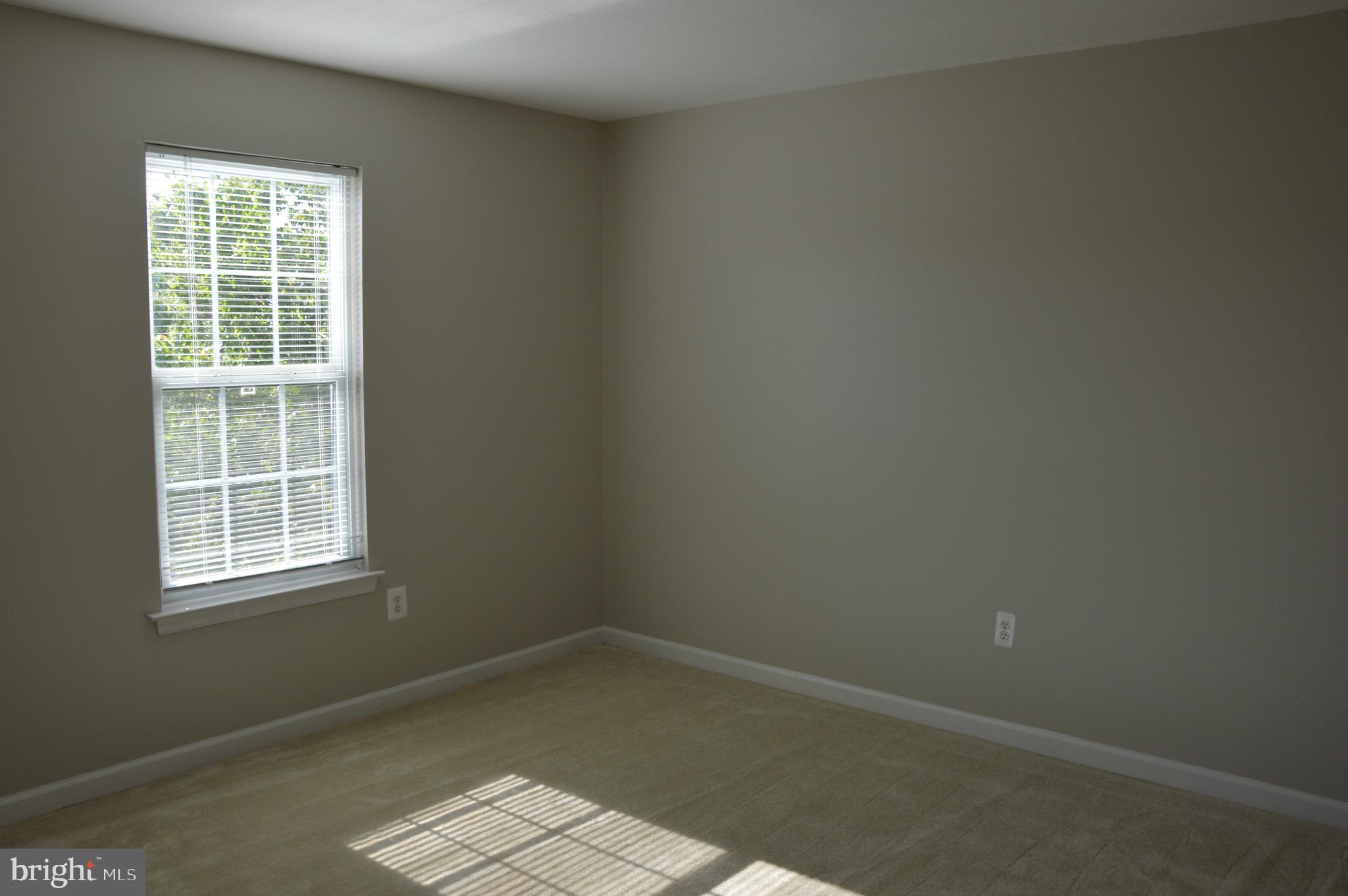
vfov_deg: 47.8
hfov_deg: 67.4
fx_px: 1010
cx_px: 674
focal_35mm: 27
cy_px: 448
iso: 200
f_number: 5.6
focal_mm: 18
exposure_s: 1/125
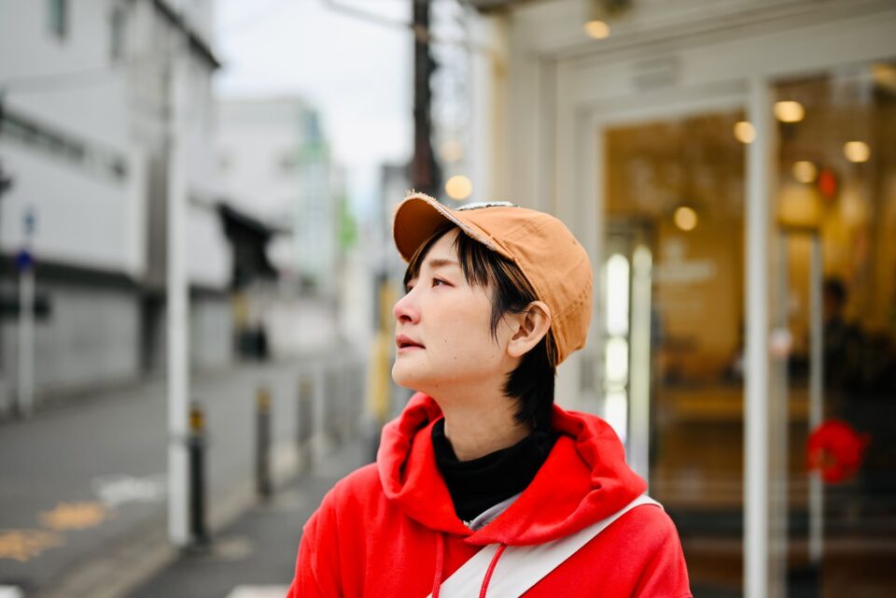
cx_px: 448
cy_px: 299
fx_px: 1244
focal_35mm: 50
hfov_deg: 39.6
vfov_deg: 27.0
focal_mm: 50
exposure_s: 1/640
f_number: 1.8
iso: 100
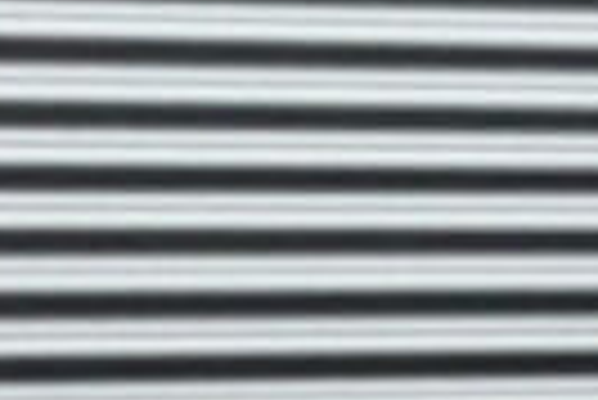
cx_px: 2284
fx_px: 3858
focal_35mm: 232
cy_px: 971
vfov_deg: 5.7
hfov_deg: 7.0
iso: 16
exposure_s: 1/635
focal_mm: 3
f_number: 1.8
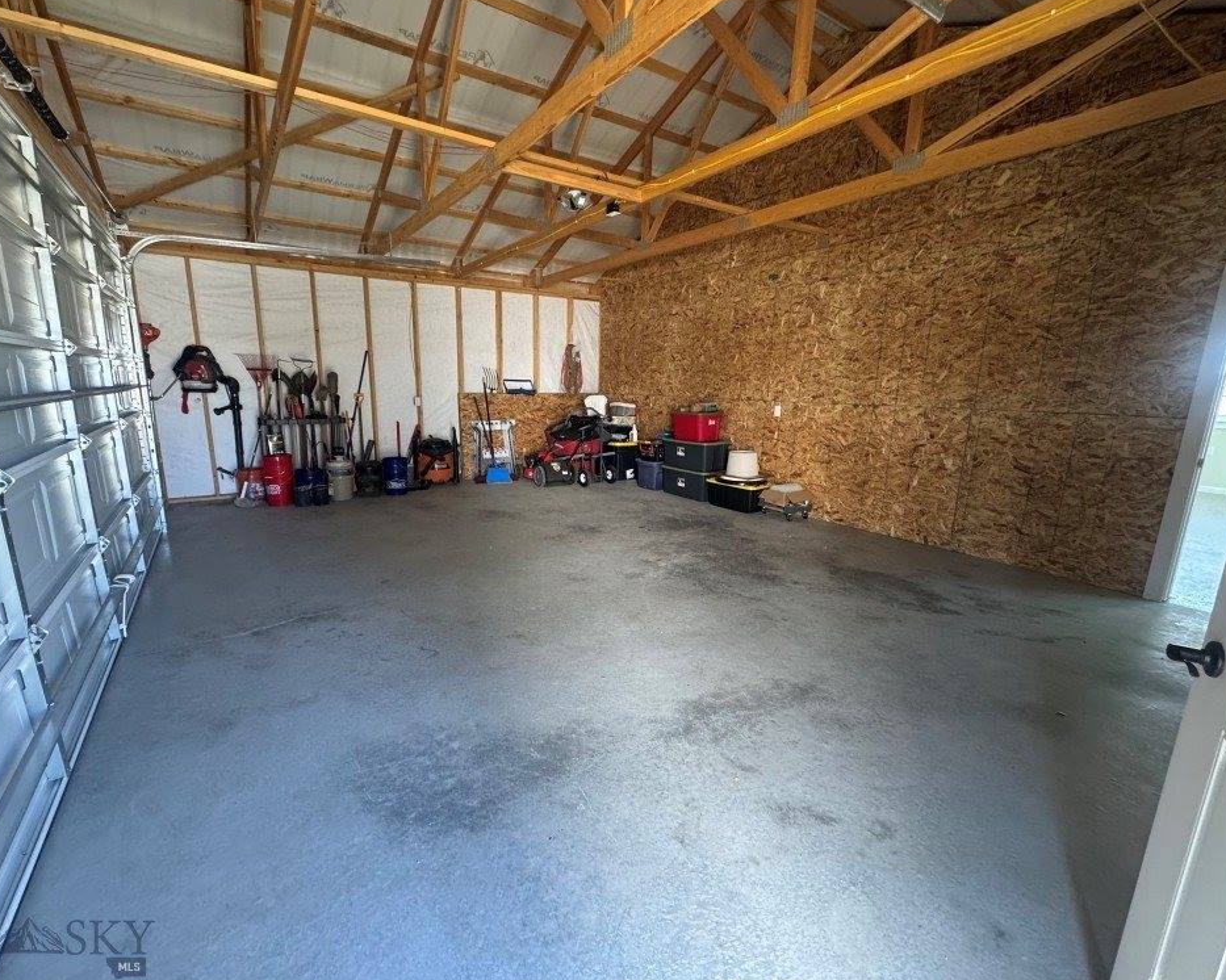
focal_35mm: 15
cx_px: 572
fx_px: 544
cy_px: 490
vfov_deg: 84.0
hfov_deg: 96.7
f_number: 2.2
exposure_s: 1/74
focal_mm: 2.22
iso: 320
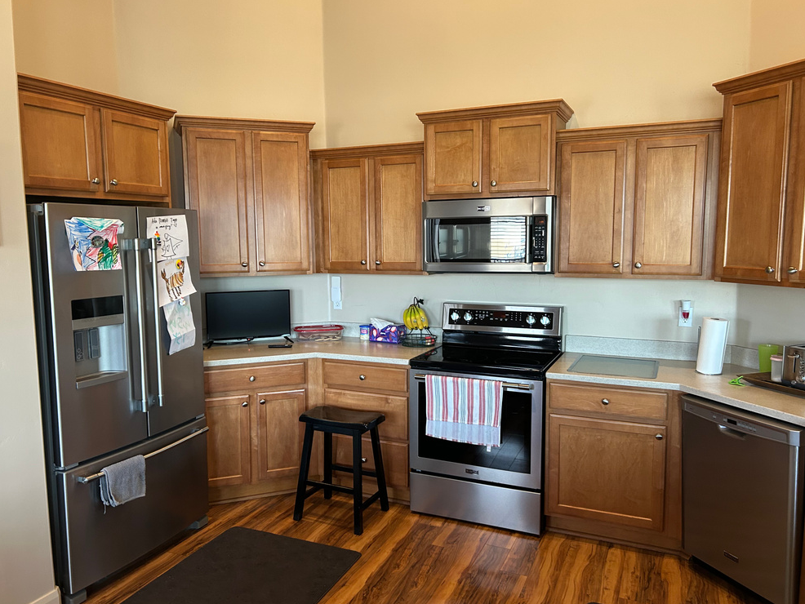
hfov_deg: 65.3
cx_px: 397
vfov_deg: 51.4
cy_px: 311
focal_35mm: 27
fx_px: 628
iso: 200
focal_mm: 5.7
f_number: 1.5
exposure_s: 1/60
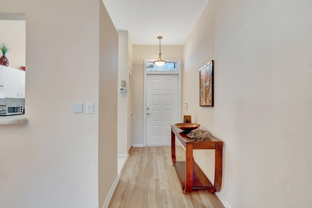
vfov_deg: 77.3
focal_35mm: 15
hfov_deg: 100.4
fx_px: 130
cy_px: 104
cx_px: 156
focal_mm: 10
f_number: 8
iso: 1000
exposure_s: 1/10
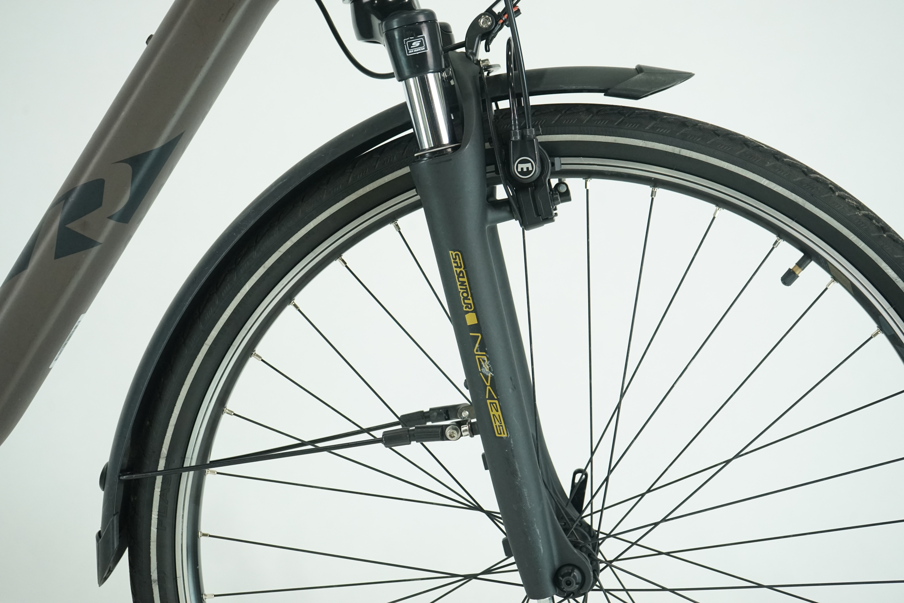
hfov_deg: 35.1
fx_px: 1431
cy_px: 302
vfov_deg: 23.8
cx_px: 452
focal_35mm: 57
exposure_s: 1/200
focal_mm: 57
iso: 2500
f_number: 7.1
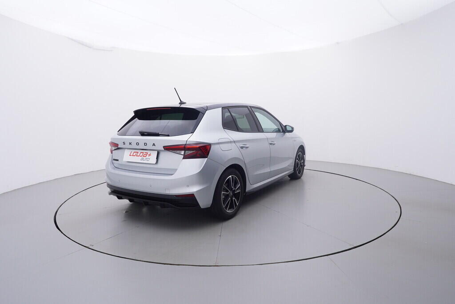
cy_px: 152
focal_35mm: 22
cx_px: 228
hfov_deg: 77.3
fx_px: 285
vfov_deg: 56.2
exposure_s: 1/80
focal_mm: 15
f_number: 5
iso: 200
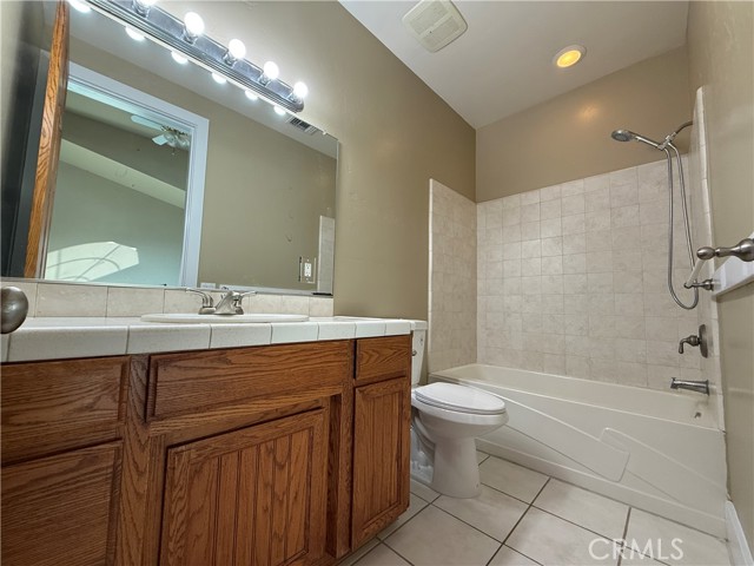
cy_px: 283
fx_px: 305
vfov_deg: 85.7
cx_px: 377
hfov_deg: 102.1
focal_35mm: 14
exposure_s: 1/120
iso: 200
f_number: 2.2
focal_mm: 2.22
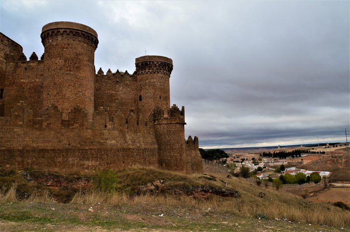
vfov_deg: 47.7
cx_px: 175
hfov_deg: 67.5
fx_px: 262
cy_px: 116
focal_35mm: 27
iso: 400
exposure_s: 1/160
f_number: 9
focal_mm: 18
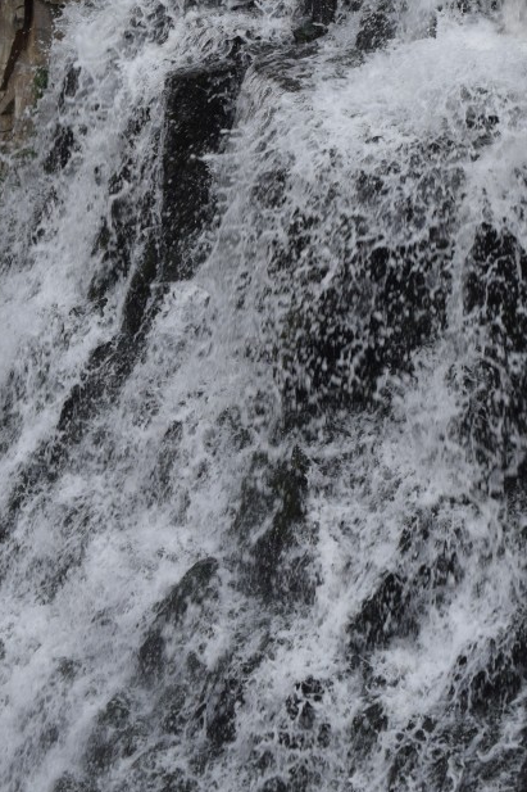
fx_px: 3006
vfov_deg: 14.9
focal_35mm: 137
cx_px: 349
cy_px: 222
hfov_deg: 10.0
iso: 400
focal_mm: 55
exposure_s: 1/200
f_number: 7.1
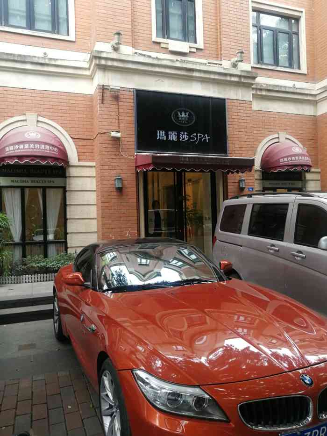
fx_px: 340
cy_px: 218
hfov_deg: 51.4
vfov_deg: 65.3
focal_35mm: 27
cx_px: 164
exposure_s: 1/50
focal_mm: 3.95
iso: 100
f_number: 1.8
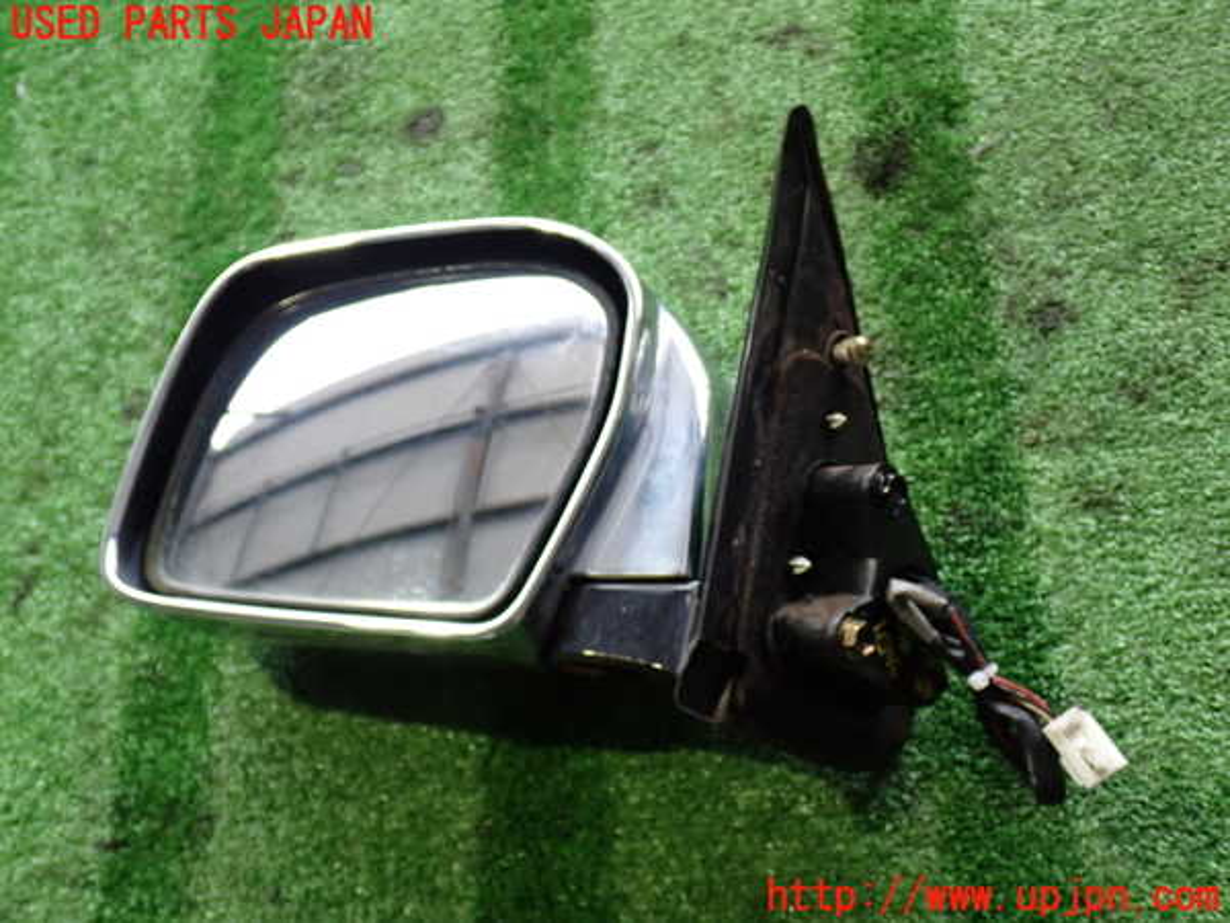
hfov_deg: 45.8
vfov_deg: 35.1
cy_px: 462
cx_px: 615
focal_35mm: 41
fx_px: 1457
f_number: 2.8
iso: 320
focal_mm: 7.31
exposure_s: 1/40
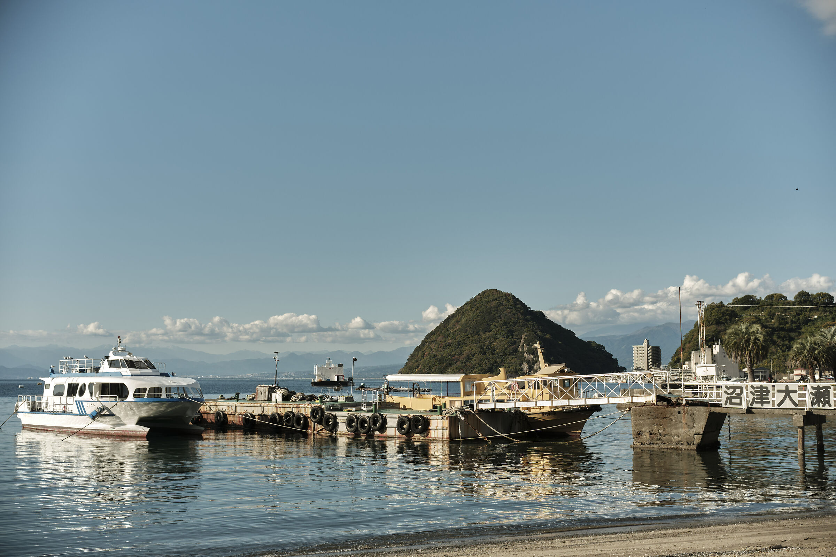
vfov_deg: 32.6
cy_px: 278
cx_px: 418
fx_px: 952
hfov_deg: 47.4
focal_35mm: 41
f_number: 5.6
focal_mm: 27
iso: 125
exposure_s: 1/640
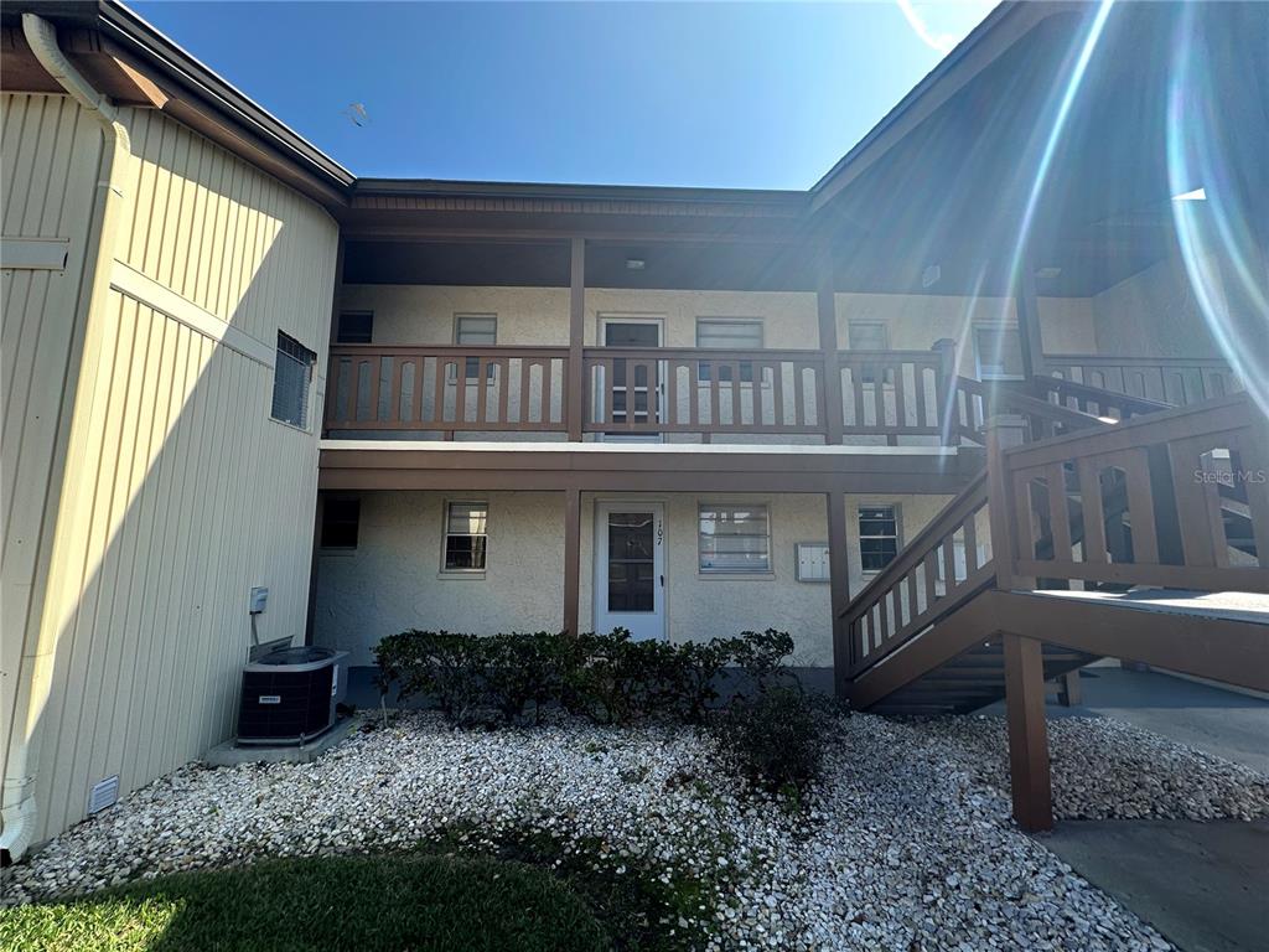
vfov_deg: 85.7
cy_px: 476
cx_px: 634
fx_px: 513
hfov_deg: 102.1
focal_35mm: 14
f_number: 2.2
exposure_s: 1/525
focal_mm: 2.22
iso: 40
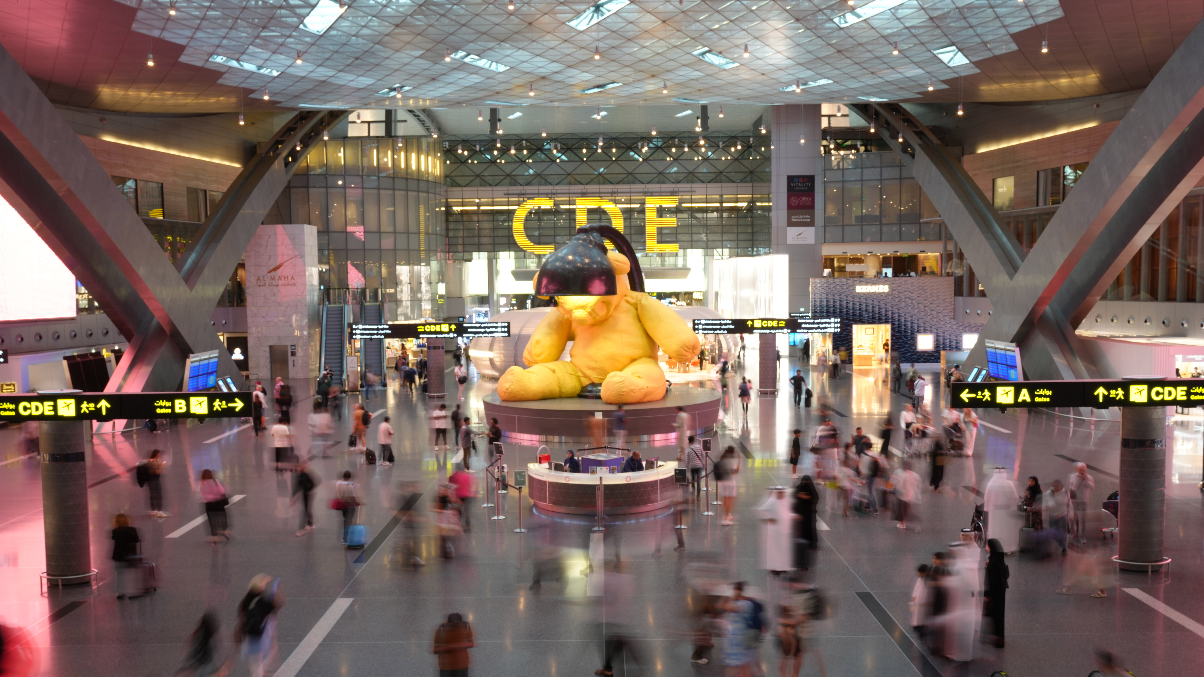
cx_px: 598
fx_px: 1054
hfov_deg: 59.5
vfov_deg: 35.6
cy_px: 373
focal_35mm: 33
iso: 250
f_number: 11
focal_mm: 31
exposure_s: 1/1.6
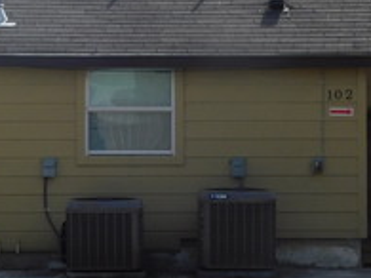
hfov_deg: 13.3
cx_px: 67
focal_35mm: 148
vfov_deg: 10.0
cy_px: 40
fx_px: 1585
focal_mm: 8
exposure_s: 1/1000
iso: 125
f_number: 3.7
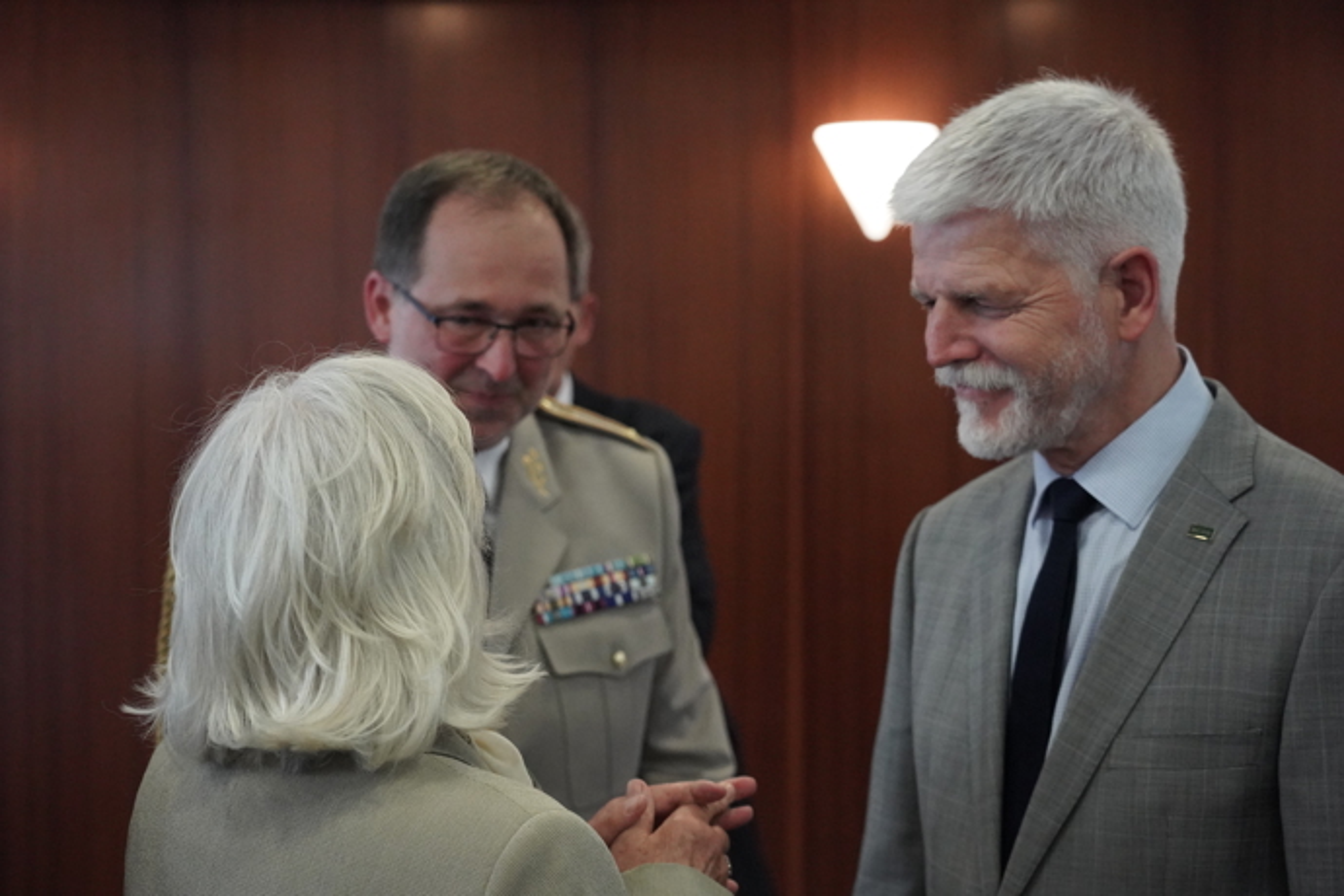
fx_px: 2202
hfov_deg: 33.9
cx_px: 672
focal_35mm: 59
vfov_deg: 23.0
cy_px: 448
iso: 12800
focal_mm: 59
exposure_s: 1/1000
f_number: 4
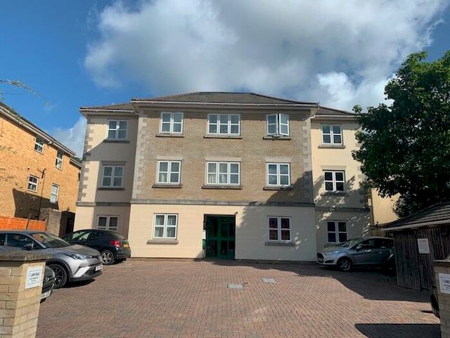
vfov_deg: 53.1
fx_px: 338
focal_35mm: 26
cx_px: 225
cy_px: 169
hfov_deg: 67.3
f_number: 1.8
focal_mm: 4.25
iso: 25
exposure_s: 1/3185
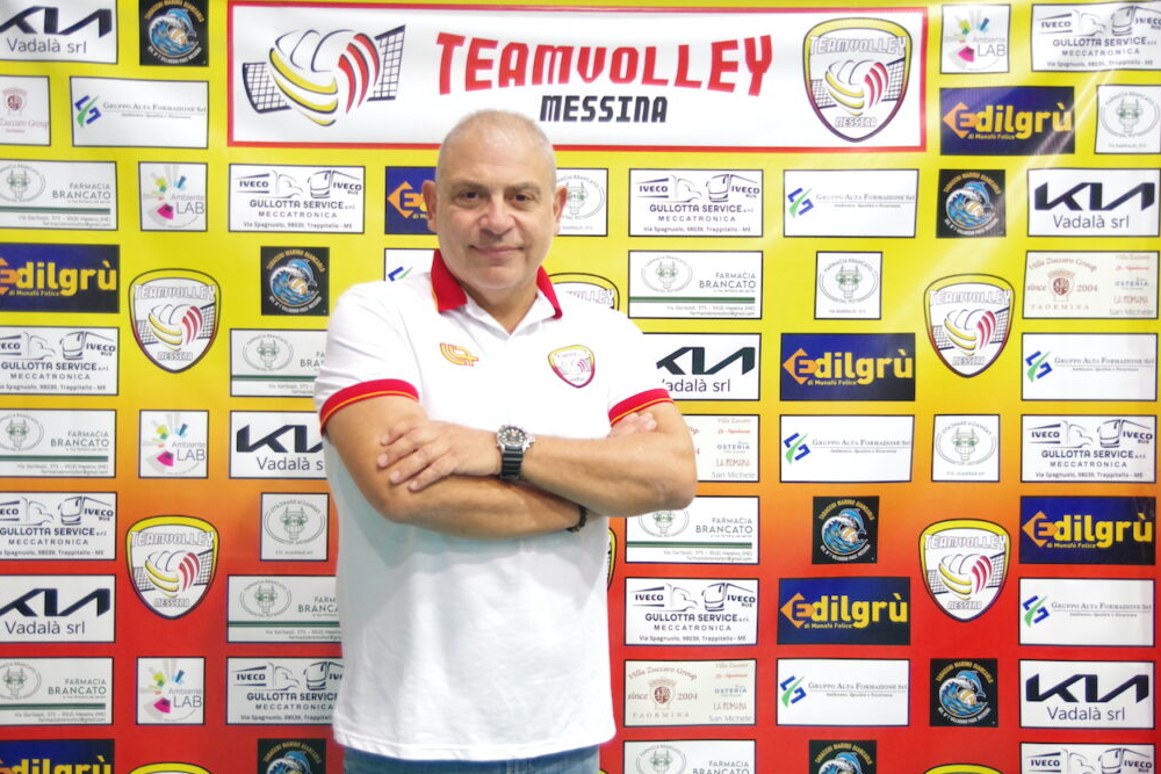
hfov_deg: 45.4
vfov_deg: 31.2
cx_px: 571
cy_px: 385
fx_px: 1387
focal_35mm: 43
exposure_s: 1/50
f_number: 2.8
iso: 3200
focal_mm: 28.13
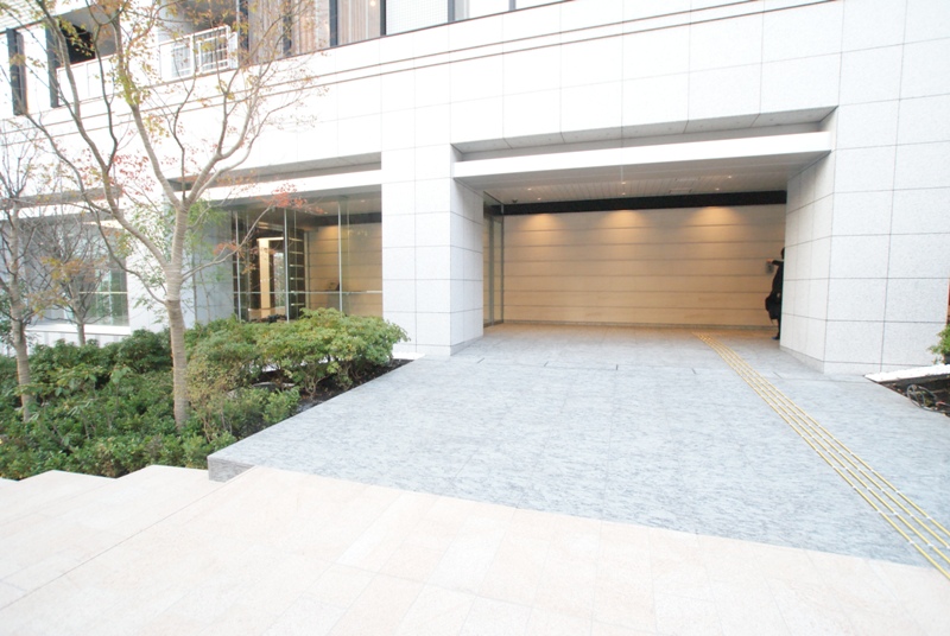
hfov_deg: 94.9
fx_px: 436
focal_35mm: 16
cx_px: 475
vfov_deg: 72.2
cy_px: 318
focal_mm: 11
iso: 1600
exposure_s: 1/50
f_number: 5
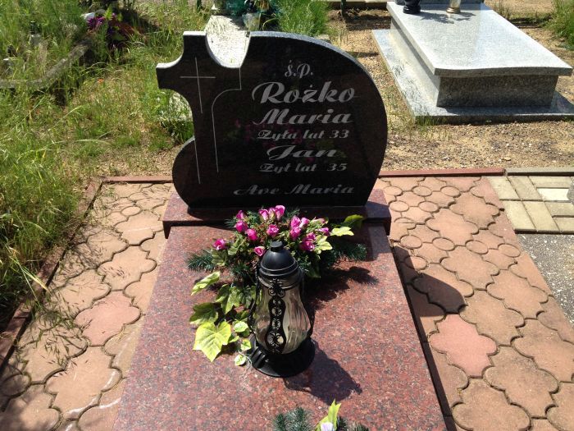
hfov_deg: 55.4
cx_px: 287
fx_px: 547
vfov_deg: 42.9
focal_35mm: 33
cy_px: 216
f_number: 2.4
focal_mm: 4.12
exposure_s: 1/1126
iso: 50
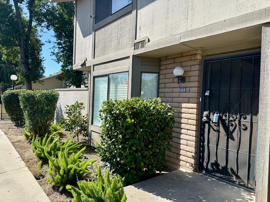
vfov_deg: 56.8
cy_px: 101
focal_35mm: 24
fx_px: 187
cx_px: 135
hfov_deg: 71.6
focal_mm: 6.86
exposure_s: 1/2591
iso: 80
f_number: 1.78
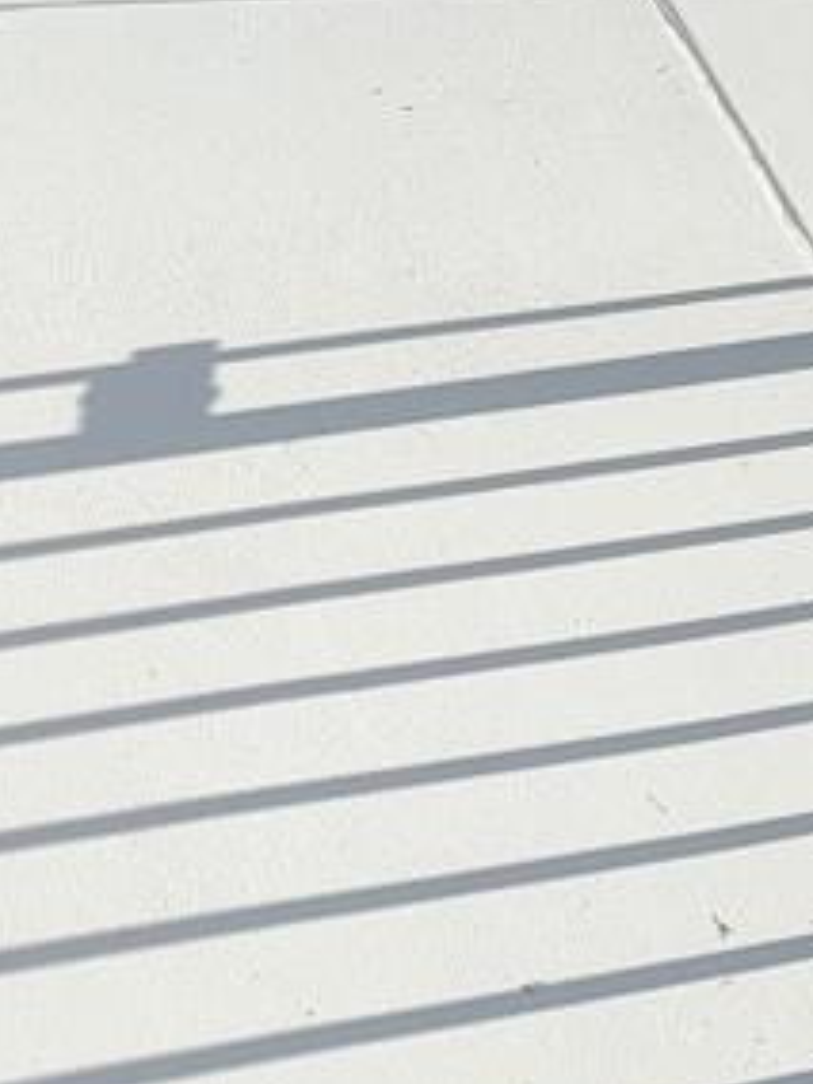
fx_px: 2818
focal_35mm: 90
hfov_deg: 16.4
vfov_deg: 20.0
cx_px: 534
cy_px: -328
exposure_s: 1/2605
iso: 100
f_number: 1.7
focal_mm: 4.71
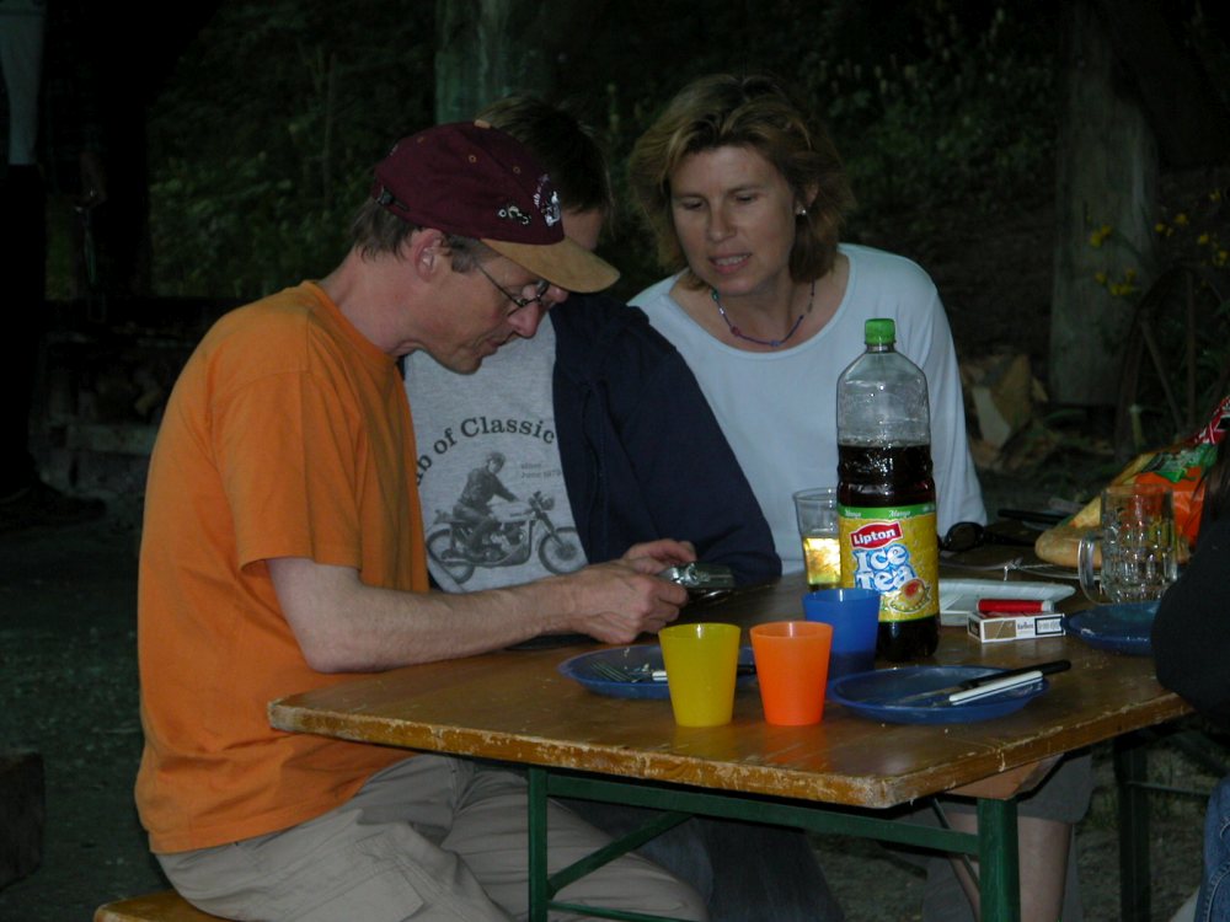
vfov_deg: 10.0
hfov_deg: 13.3
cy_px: 461
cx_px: 615
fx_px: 5259
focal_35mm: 148
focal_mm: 37.7
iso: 200
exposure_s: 1/125
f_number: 3.9
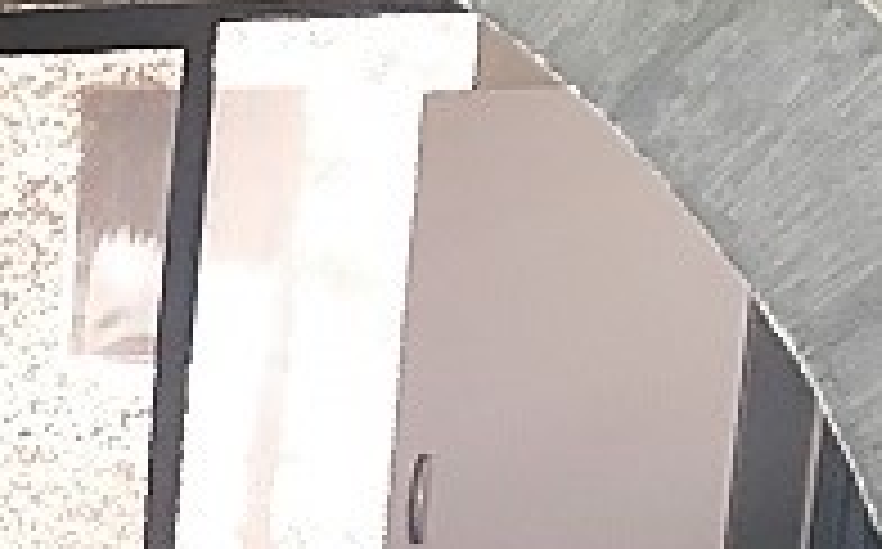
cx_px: -1161
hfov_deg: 11.1
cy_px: 950
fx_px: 3866
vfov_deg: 7.9
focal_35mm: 161
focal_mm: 4.15
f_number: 2.2
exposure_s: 1/30
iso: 80
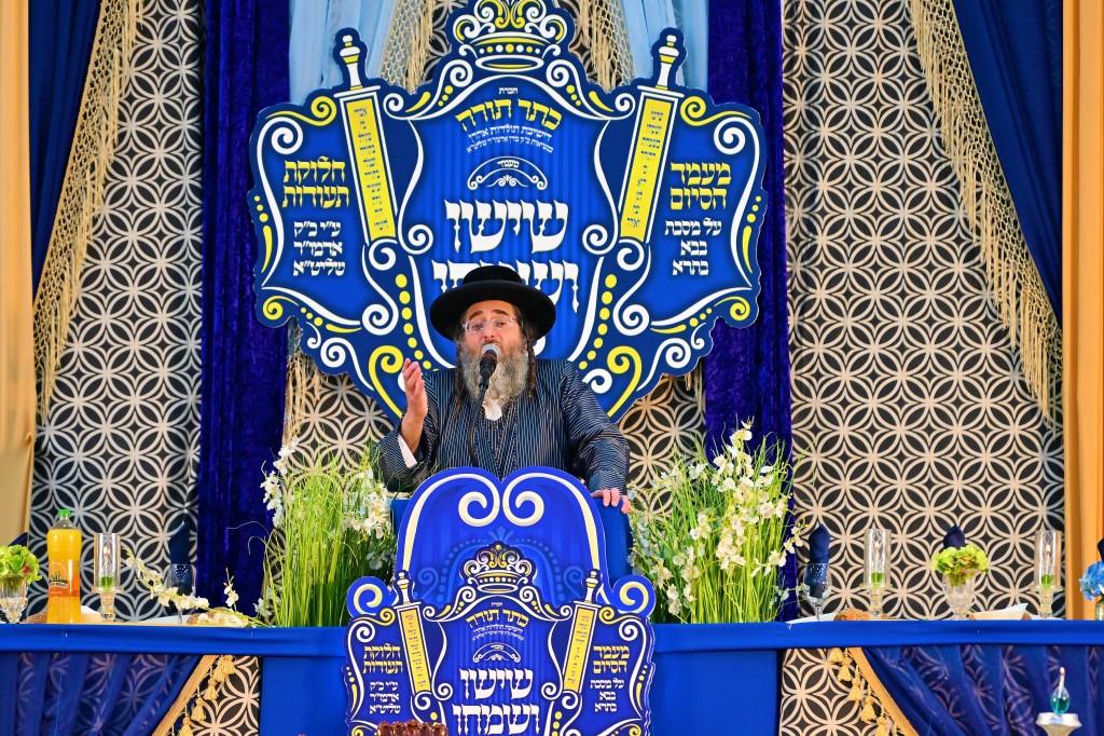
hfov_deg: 6.9
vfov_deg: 4.6
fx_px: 9197
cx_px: 552
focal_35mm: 300
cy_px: 368
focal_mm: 200
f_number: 2.8
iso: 500
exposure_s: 1/320
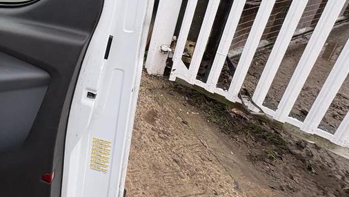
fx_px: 250
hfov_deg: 61.9
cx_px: 54
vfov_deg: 38.1
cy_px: -1
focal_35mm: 27
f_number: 2.2
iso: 40
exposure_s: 1/141
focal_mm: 2.22
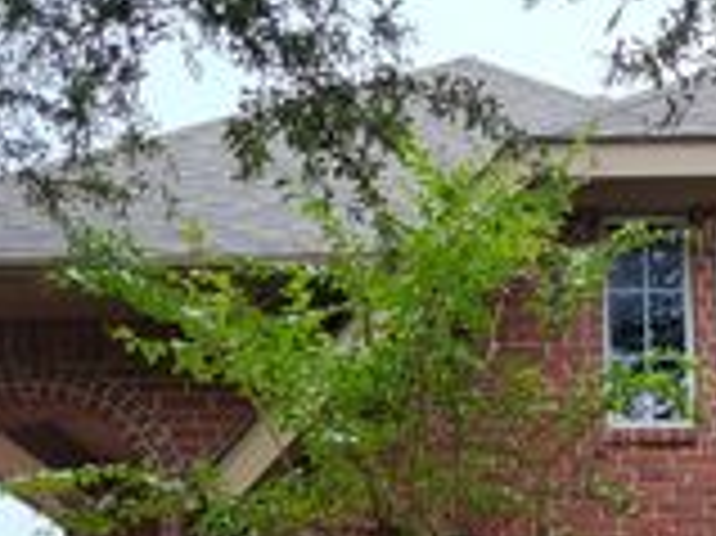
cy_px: 750
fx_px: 1695
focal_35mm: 82
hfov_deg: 22.8
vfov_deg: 16.7
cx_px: 730
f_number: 1.8
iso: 40
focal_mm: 5.4
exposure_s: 1/165
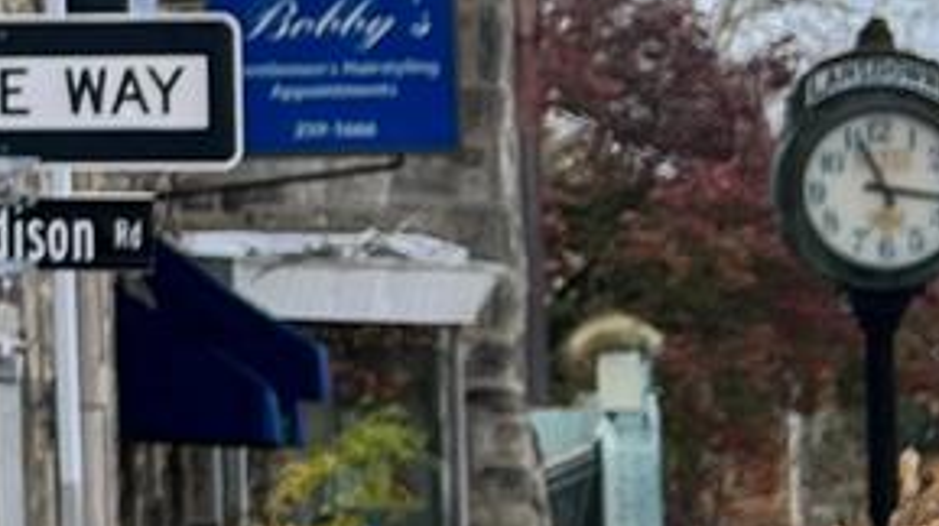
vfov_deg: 6.0
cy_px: -107
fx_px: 5000
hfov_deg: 10.0
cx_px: -868
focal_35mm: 201
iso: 50
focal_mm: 5.7
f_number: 1.5
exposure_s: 1/646
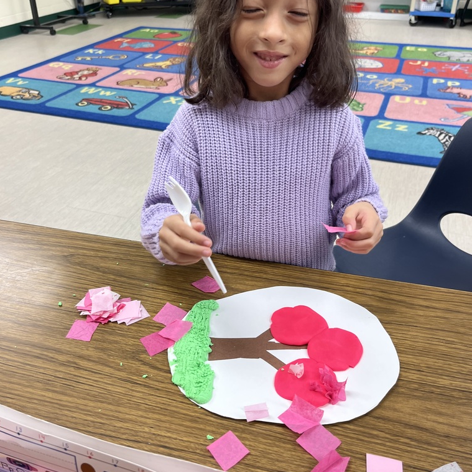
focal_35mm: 31
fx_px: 478
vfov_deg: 52.5
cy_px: 216
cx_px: 236
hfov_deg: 52.5
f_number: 1.6
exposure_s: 1/60
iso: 64
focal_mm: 5.1
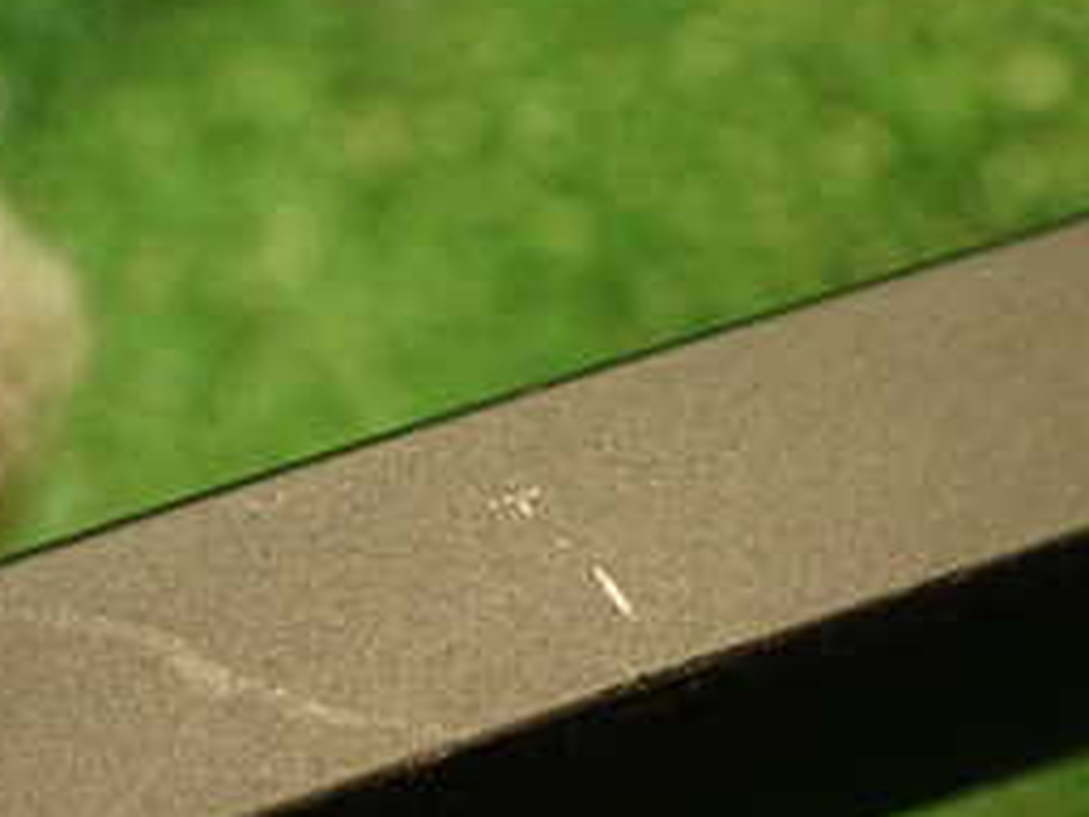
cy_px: 626
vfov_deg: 19.5
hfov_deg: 26.0
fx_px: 2359
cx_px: 464
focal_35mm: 75
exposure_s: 1/30
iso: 400
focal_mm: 5.79
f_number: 2.4
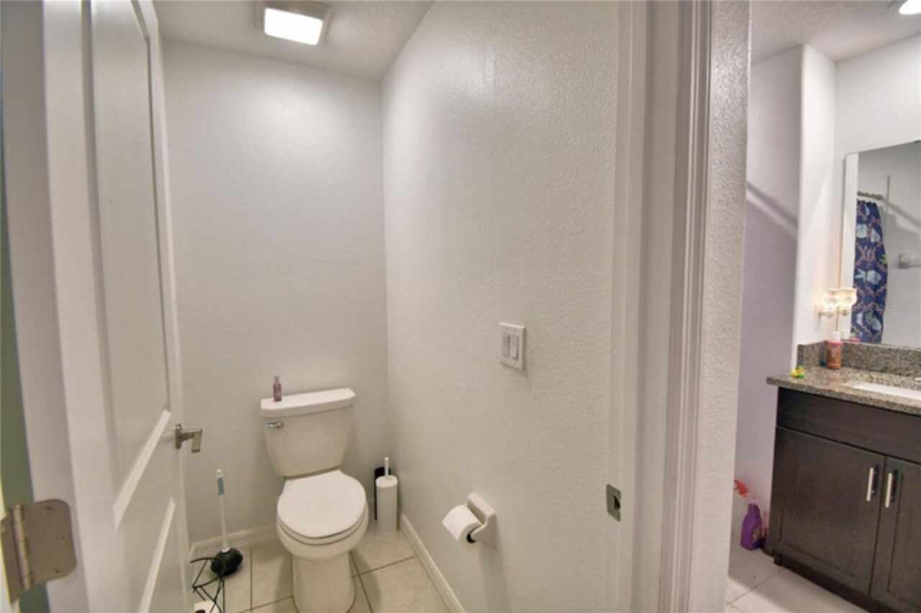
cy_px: 306
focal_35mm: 15
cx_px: 460
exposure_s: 1/40
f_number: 4.5
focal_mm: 10
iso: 400
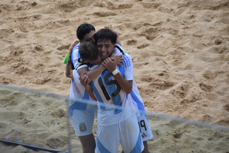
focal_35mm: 262
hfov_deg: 7.8
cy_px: 76
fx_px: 1670
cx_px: 114
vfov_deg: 5.2
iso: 1000
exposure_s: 1/640
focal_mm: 175
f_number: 5
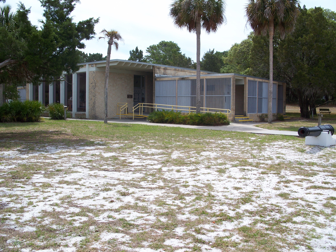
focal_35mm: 37
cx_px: 168
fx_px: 359
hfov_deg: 50.1
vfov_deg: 38.7
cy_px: 126
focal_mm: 7.8
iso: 64
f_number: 4
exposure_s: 1/400
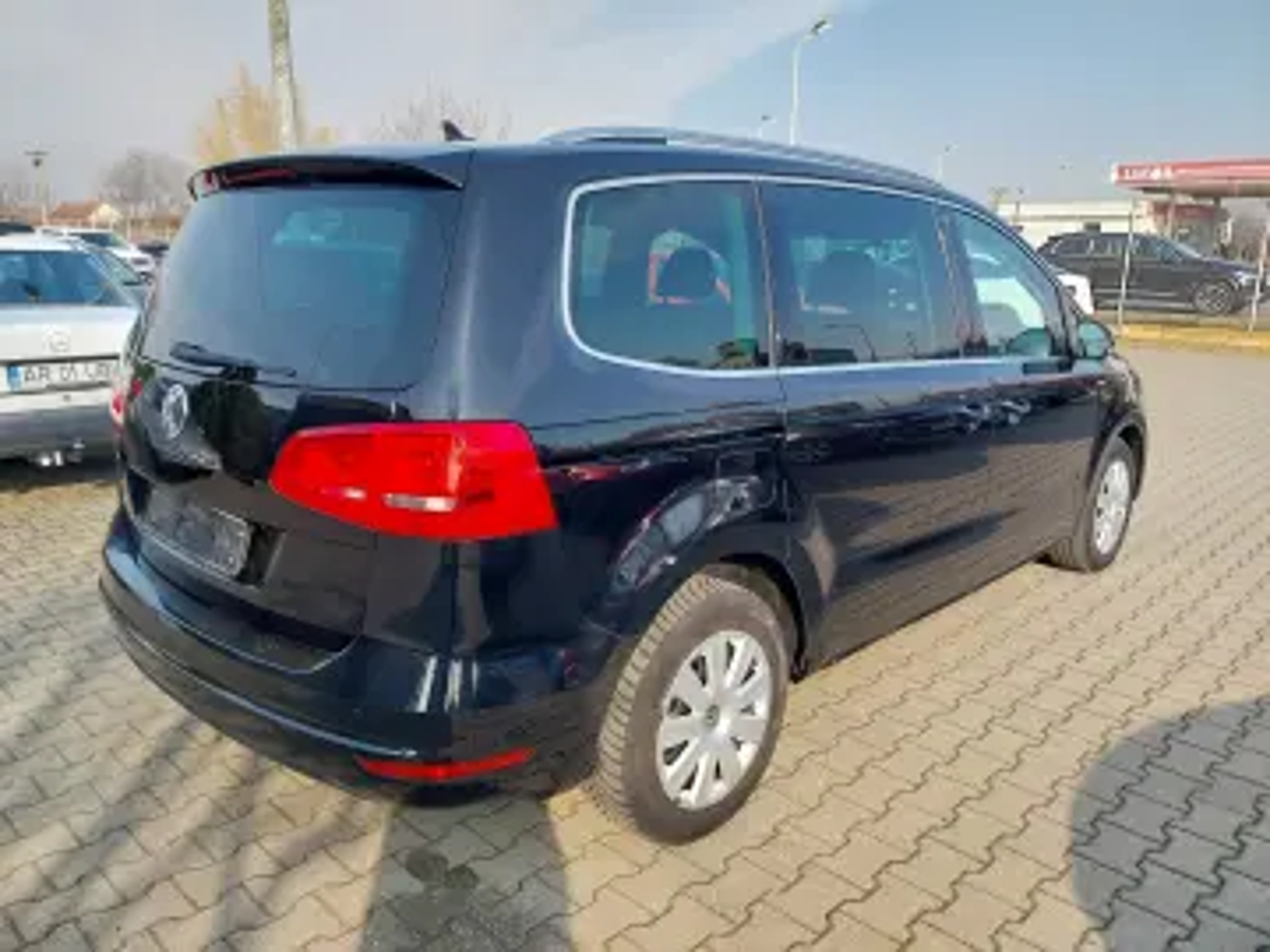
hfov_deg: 67.3
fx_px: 954
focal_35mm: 26
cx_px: 635
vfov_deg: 53.1
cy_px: 476
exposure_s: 1/266
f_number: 1.8
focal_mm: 4
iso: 25
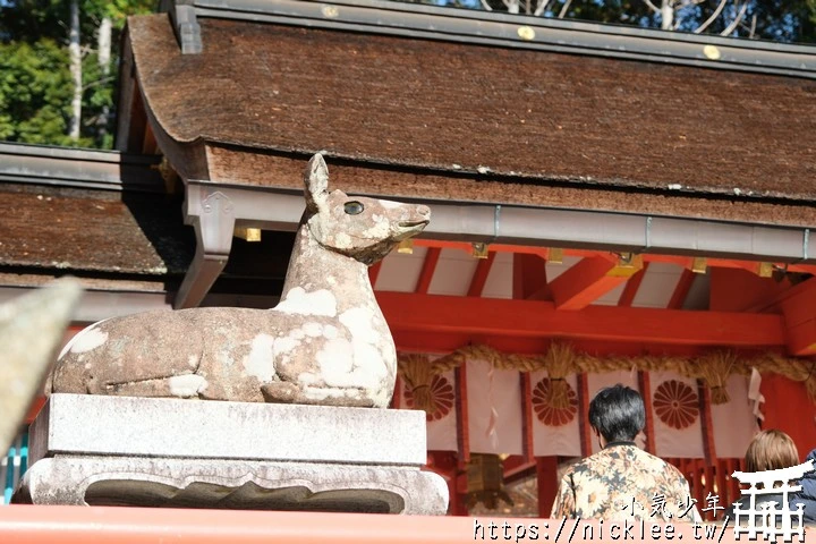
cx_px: 408
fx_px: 1655
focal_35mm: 73
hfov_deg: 27.7
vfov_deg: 18.7
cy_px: 272
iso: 800
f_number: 4
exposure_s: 1/1000
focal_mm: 48.5
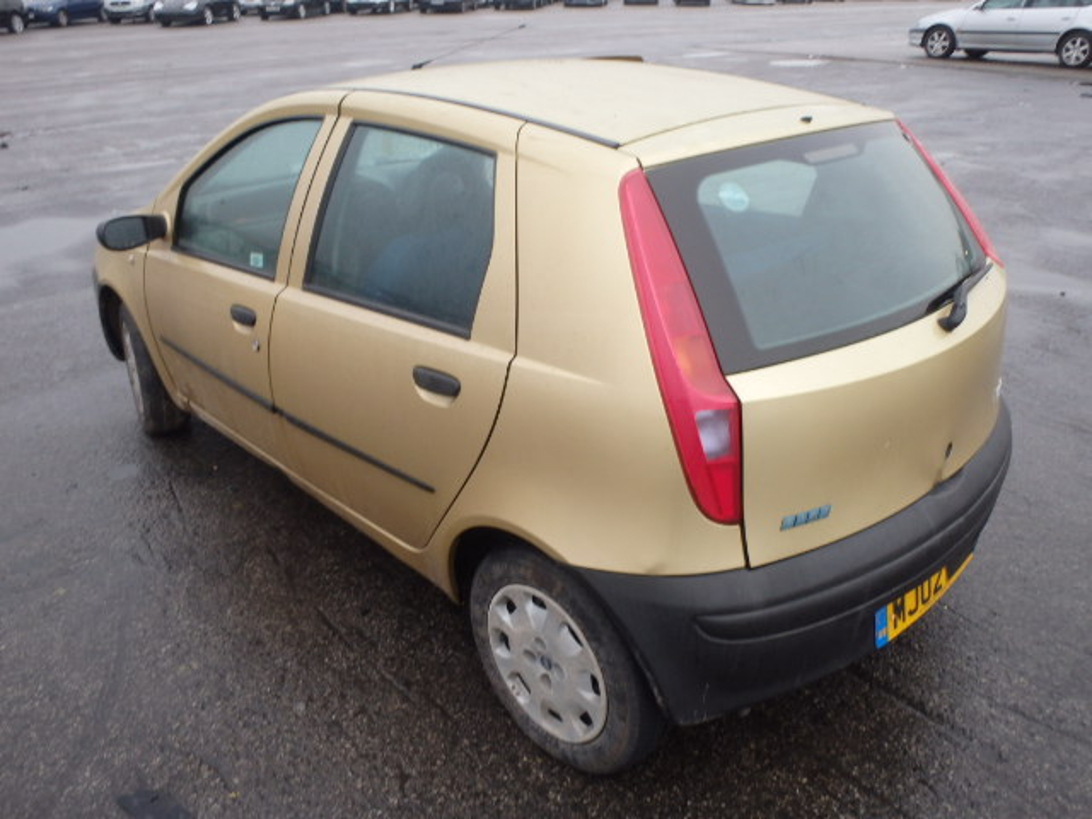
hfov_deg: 63.4
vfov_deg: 49.7
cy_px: 410
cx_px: 546
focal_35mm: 28
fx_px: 883
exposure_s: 1/60
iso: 160
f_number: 3.9
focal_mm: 5
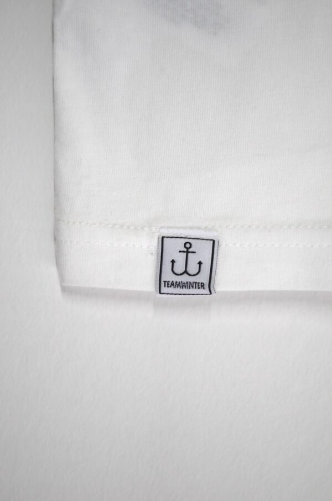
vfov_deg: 24.7
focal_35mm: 82
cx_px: 166
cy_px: 250
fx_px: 1146
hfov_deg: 16.5
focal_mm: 55
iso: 400
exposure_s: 1/80
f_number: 5.6
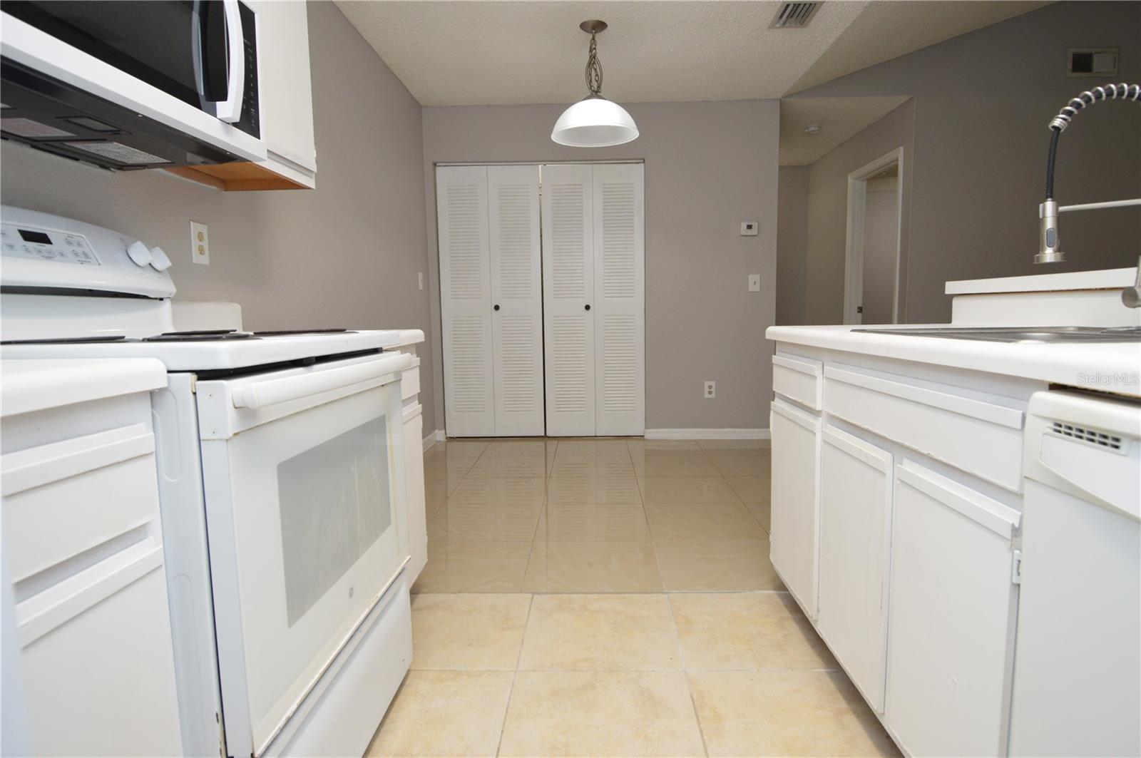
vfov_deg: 67.3
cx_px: 570
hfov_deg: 90.1
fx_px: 570
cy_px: 379
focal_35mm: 18
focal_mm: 12
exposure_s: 1/60
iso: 400
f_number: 4
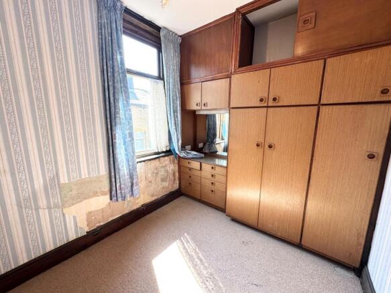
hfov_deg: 102.1
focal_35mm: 14
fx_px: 158
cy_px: 146
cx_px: 196
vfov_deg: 85.7
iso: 50
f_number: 2.2
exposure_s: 1/100
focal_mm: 2.22
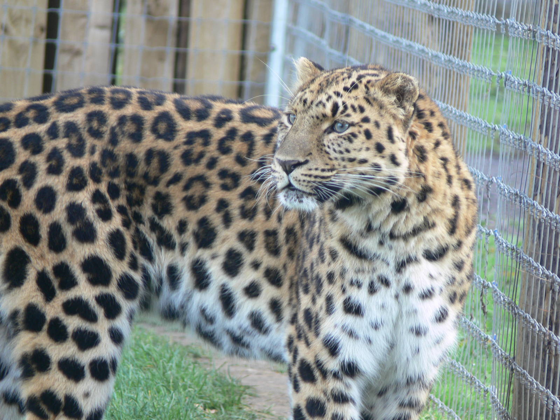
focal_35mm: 420
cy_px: 210
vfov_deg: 3.5
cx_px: 280
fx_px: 6795
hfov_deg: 4.7
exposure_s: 1/30
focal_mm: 88.8
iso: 80
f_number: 3.7
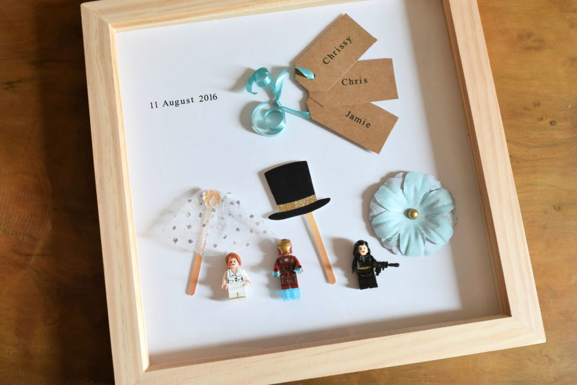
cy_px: 192
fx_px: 697
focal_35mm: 44
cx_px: 288
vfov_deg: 30.8
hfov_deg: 45.0
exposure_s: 1/1.6
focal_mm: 29
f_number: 10
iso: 100
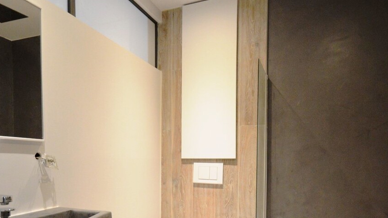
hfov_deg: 74.0
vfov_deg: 44.3
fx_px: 257
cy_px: 167
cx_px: 203
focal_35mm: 25
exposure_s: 1/60
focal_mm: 10
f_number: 3.5
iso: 1800
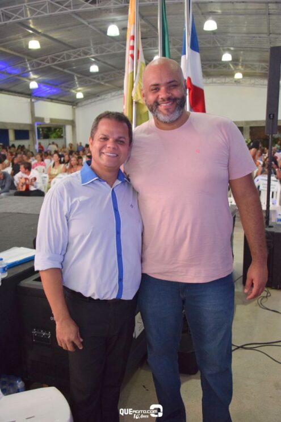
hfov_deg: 36.9
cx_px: 140
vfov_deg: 53.1
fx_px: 421
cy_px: 211
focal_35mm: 36
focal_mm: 24
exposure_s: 1/60
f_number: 3.8
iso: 1800
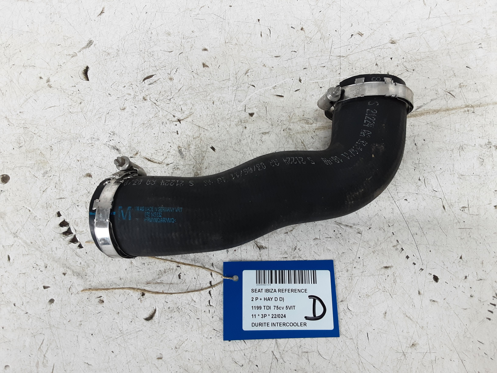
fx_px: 388
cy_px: 186
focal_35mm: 27
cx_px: 248
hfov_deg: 65.3
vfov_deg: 51.4
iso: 80
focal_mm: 2.91
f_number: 1.9
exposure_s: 1/50
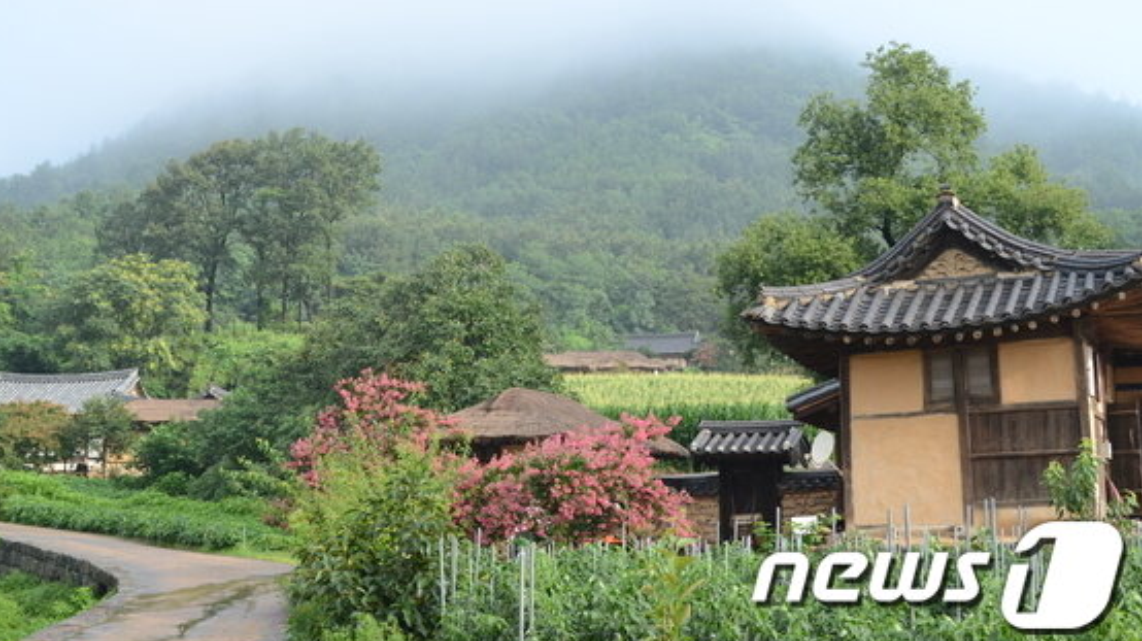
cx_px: 569
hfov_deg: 37.5
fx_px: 1681
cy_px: 275
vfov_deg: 21.6
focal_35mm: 56
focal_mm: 35
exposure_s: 1/500
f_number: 5
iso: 250
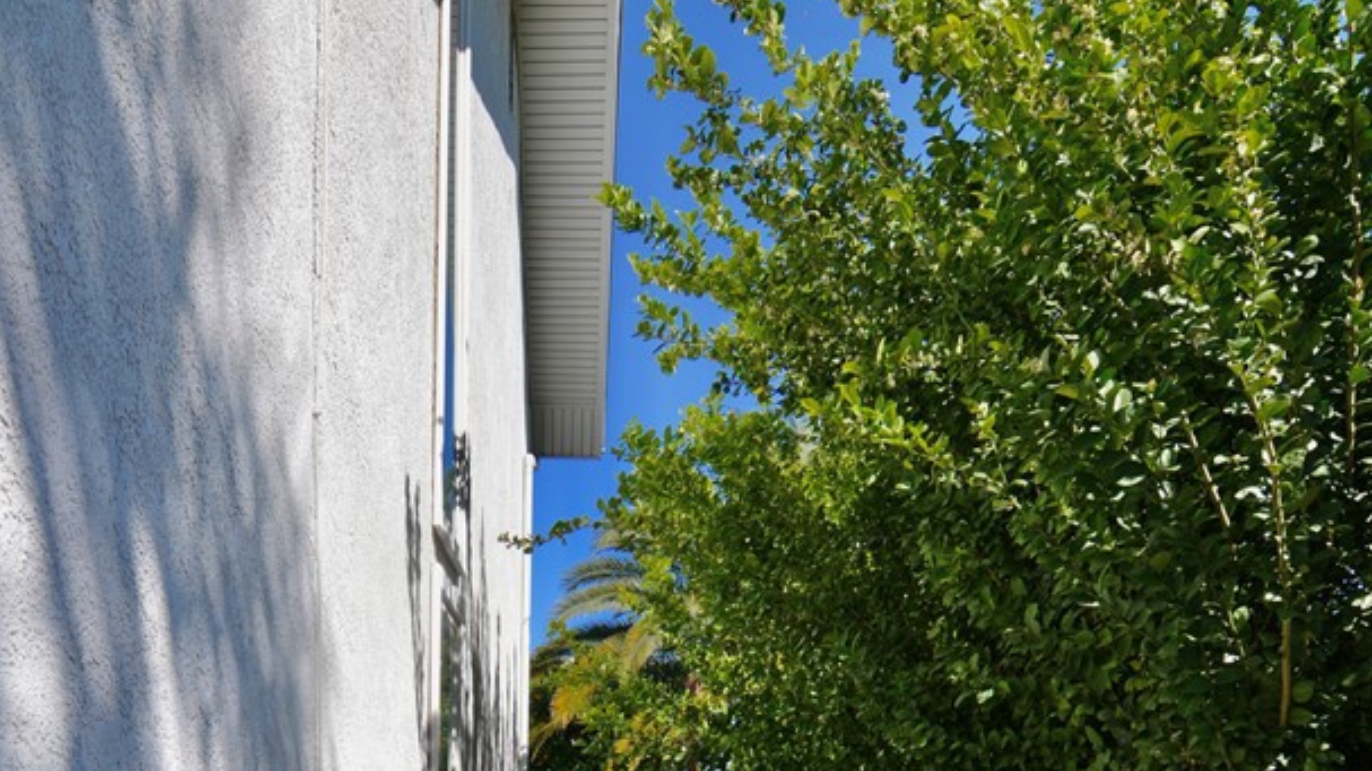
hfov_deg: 62.5
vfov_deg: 32.0
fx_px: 1125
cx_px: 591
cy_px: 903
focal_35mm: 31
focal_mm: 11
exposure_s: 1/200
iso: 100
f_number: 7.1
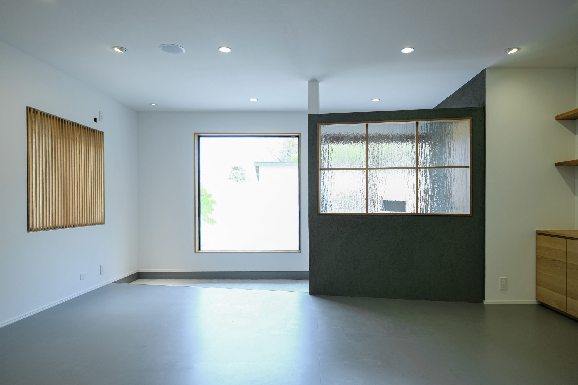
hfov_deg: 81.2
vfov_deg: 59.5
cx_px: 289
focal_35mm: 21
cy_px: 192
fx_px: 337
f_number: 2.8
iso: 200
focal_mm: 14
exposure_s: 1/90
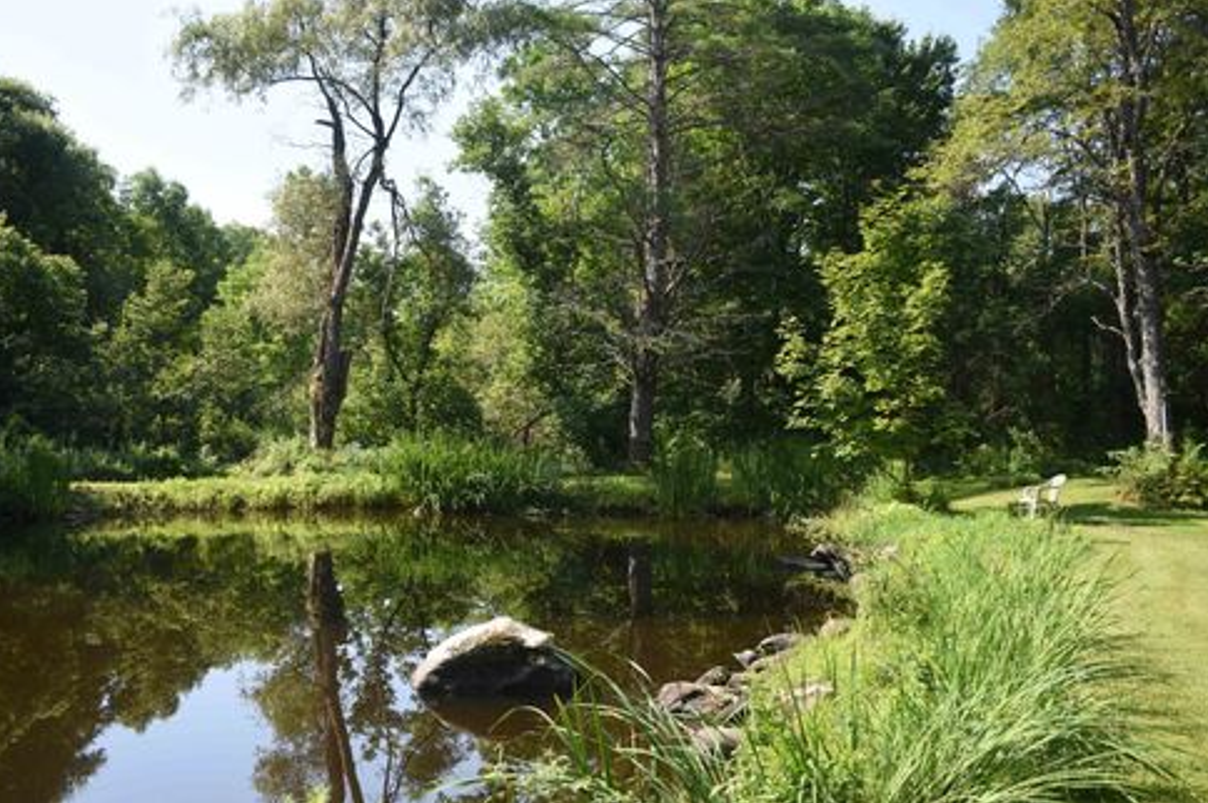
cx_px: 597
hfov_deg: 60.3
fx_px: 1039
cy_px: 390
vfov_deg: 42.3
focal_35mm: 31
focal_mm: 20
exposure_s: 1/100
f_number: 5
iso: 100
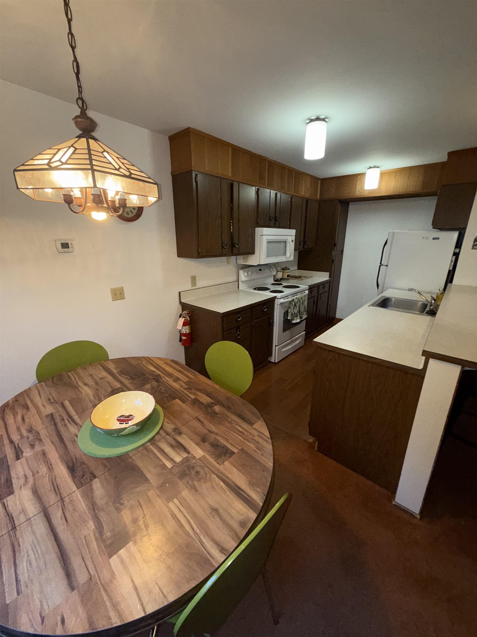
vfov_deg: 102.1
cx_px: 238
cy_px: 318
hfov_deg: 85.7
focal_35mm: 14
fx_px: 257
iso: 125
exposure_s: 1/60
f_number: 2.2
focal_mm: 2.22
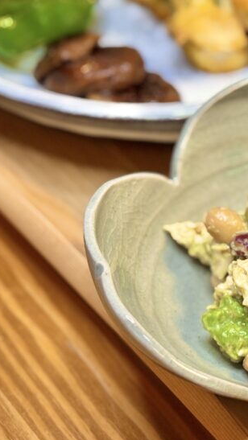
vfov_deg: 20.2
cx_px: 339
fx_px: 1238
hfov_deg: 11.1
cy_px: 206
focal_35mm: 106
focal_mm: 5.96
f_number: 1.6
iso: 125
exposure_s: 1/60
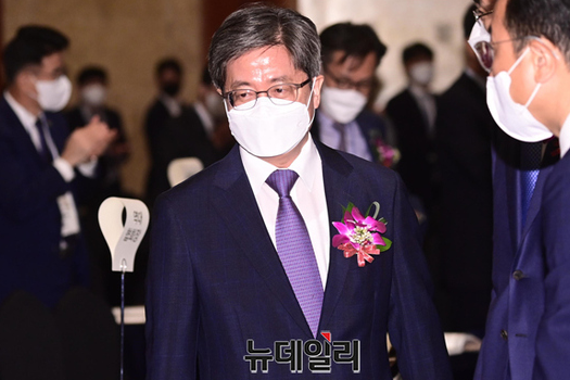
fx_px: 2992
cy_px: 159
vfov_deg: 7.3
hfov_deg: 10.9
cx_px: 300
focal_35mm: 189
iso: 4000
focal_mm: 155
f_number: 5
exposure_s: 1/250
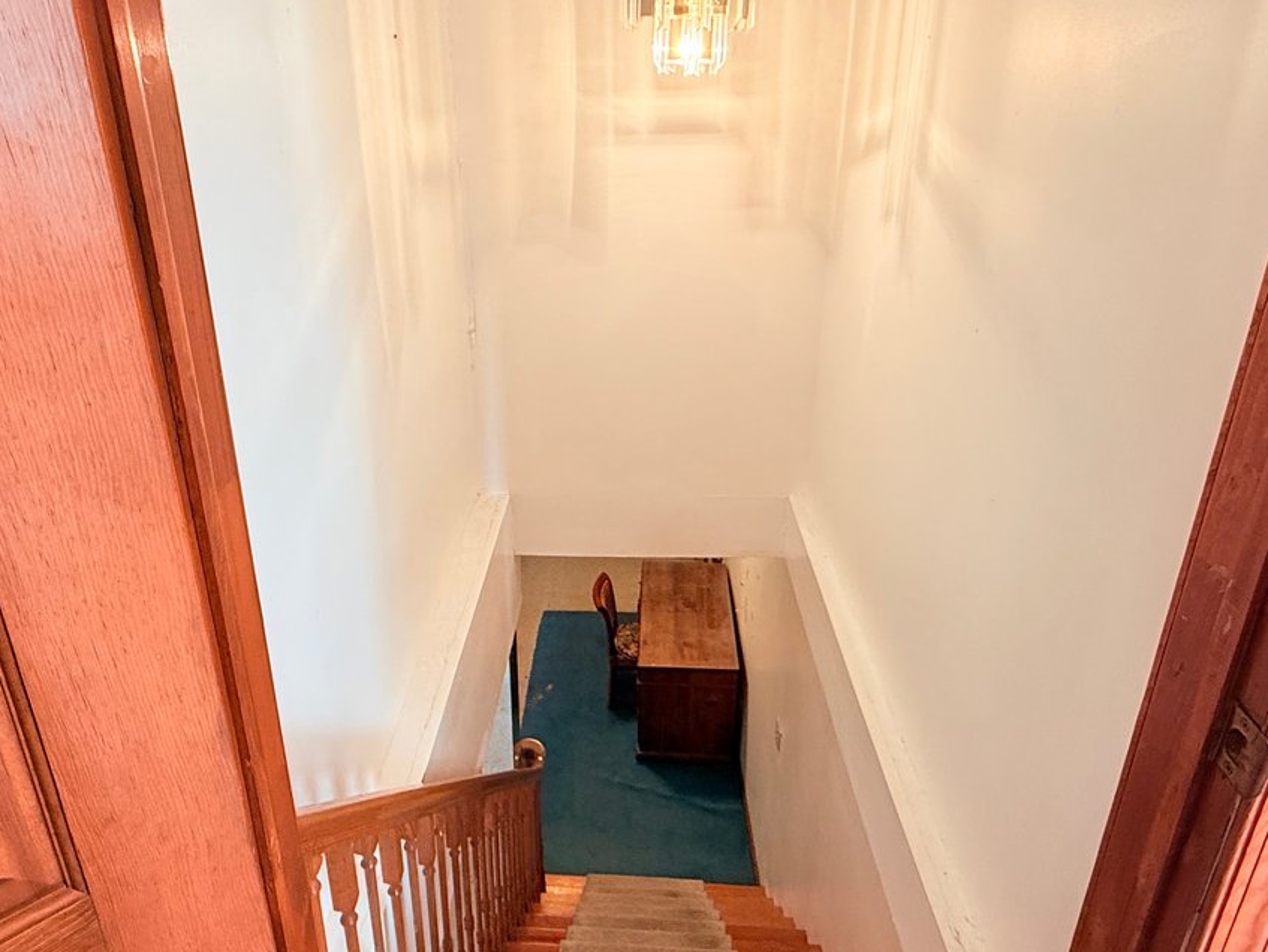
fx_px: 916
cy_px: 453
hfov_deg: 69.3
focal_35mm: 25
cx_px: 603
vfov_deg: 54.9
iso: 200
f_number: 2.2
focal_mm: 2.22
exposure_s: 1/60
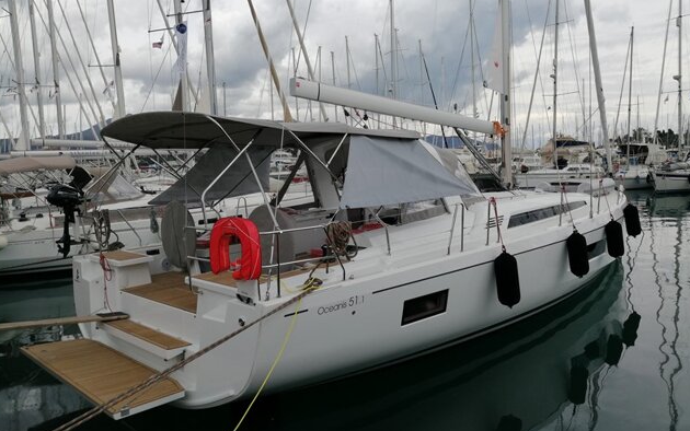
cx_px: 345
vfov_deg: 44.6
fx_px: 527
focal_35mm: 28
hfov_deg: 66.5
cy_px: 210
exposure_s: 1/1786
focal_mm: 3.62
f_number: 1.8
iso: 50
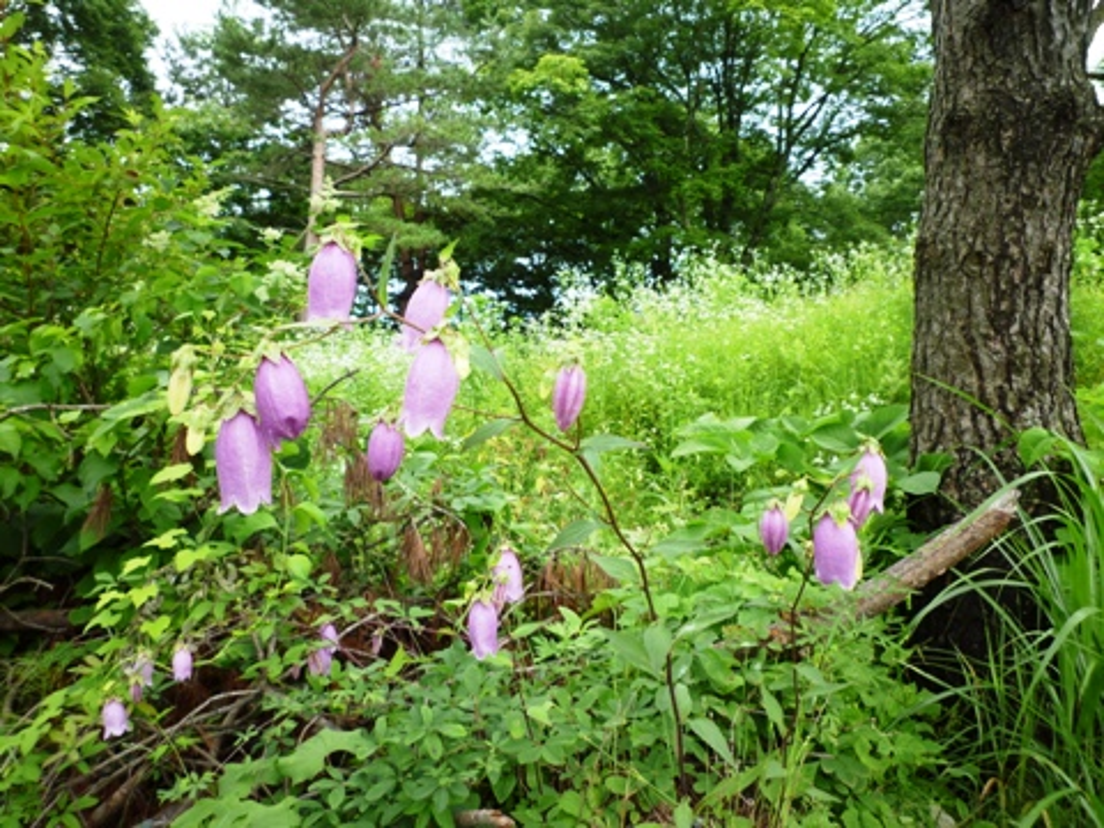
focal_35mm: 25
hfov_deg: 69.4
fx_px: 797
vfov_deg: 54.9
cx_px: 552
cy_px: 414
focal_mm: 4.4
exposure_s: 1/200
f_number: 2.8
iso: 80
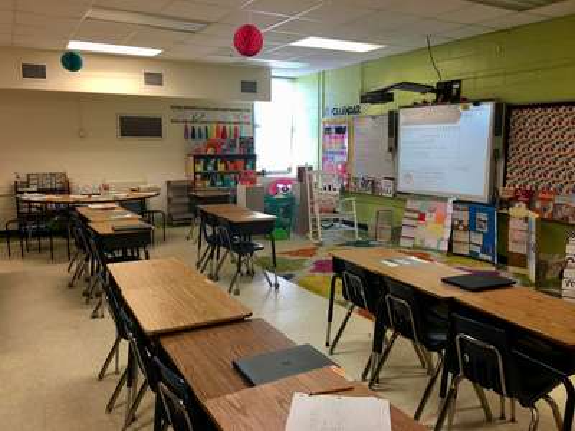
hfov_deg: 61.7
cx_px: 288
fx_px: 482
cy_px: 216
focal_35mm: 29
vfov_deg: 48.2
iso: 40
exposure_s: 1/30
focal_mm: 4.15
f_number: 2.2
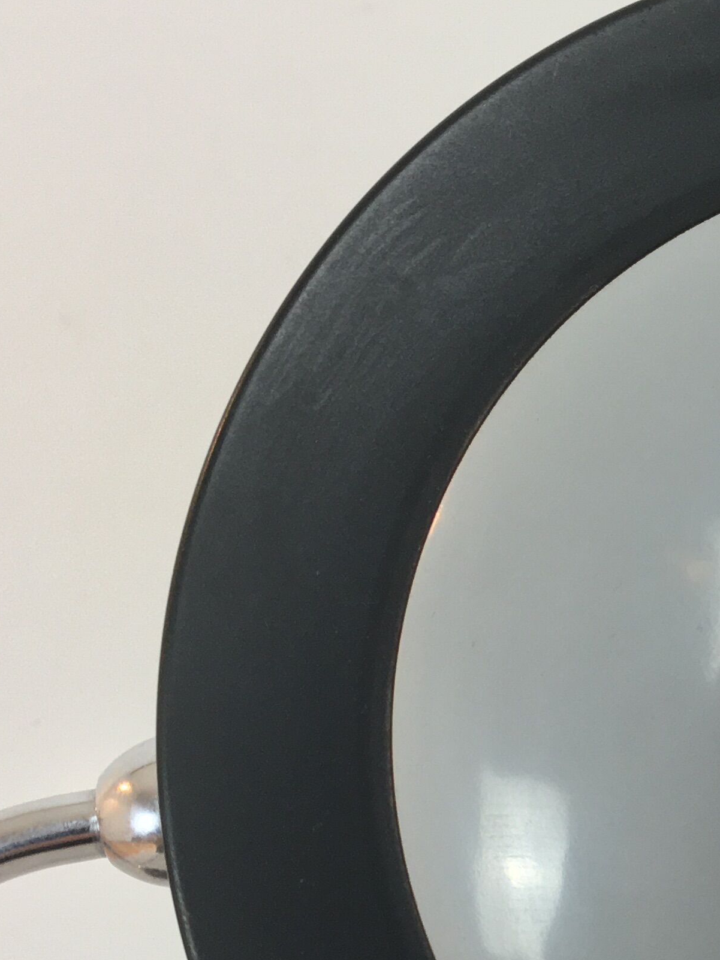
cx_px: 905
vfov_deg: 26.3
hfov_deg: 18.9
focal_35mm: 73
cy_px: 750
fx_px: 2025
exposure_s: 1/33
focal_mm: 4.15
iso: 50
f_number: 2.2
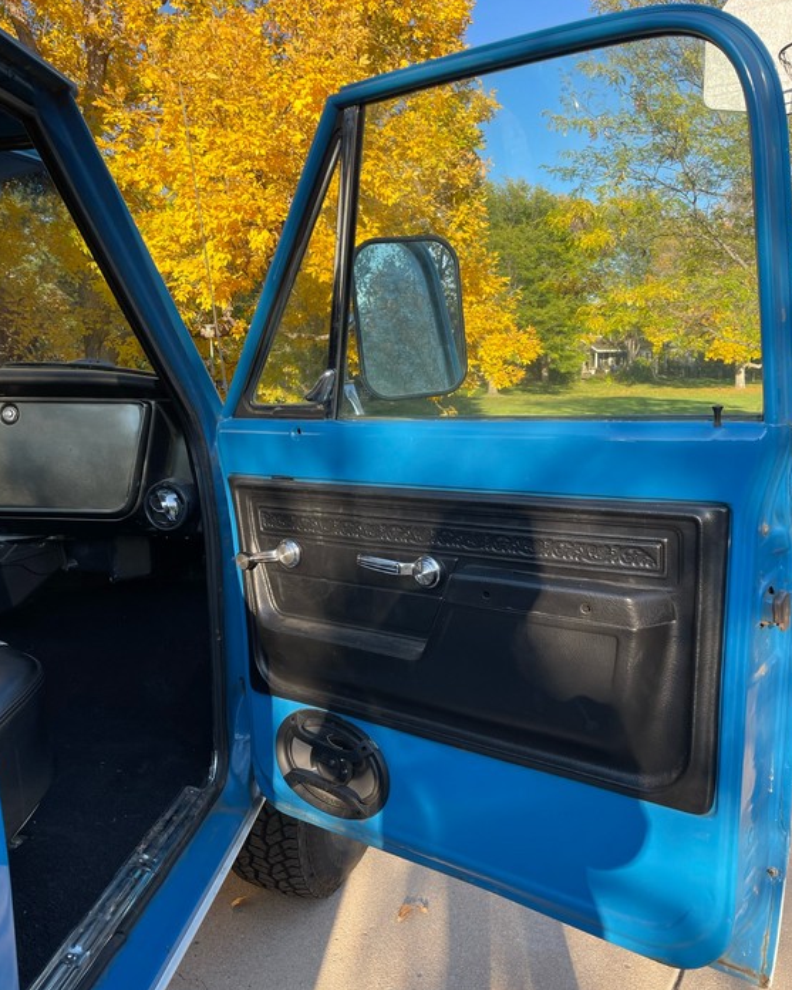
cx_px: 400
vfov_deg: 62.2
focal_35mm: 28
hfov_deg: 51.5
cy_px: 525
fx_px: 820
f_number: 1.6
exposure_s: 1/500
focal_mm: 4.2
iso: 32
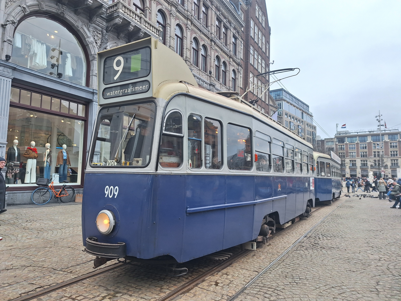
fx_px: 266
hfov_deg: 73.9
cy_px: 150
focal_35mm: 23
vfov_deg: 58.9
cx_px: 200
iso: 40
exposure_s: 1/402
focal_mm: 5.54
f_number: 1.8
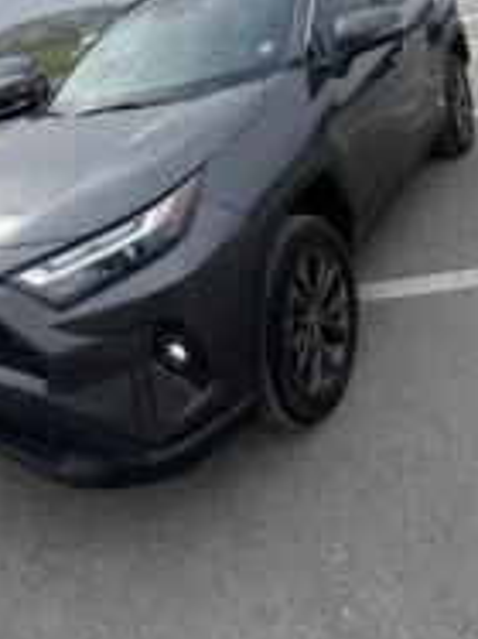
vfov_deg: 57.0
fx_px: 553
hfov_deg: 45.9
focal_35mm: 30
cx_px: 150
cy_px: 161
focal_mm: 2.22
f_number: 2.2
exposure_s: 1/1319
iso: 50
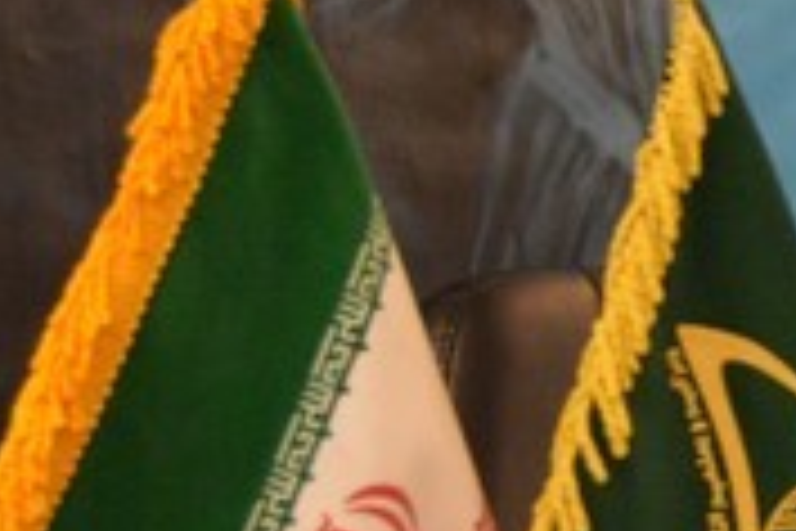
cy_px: 358
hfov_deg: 6.0
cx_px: 1970
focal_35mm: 329
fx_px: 7274
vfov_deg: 4.2
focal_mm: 38
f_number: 4.5
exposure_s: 1/80
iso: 2000
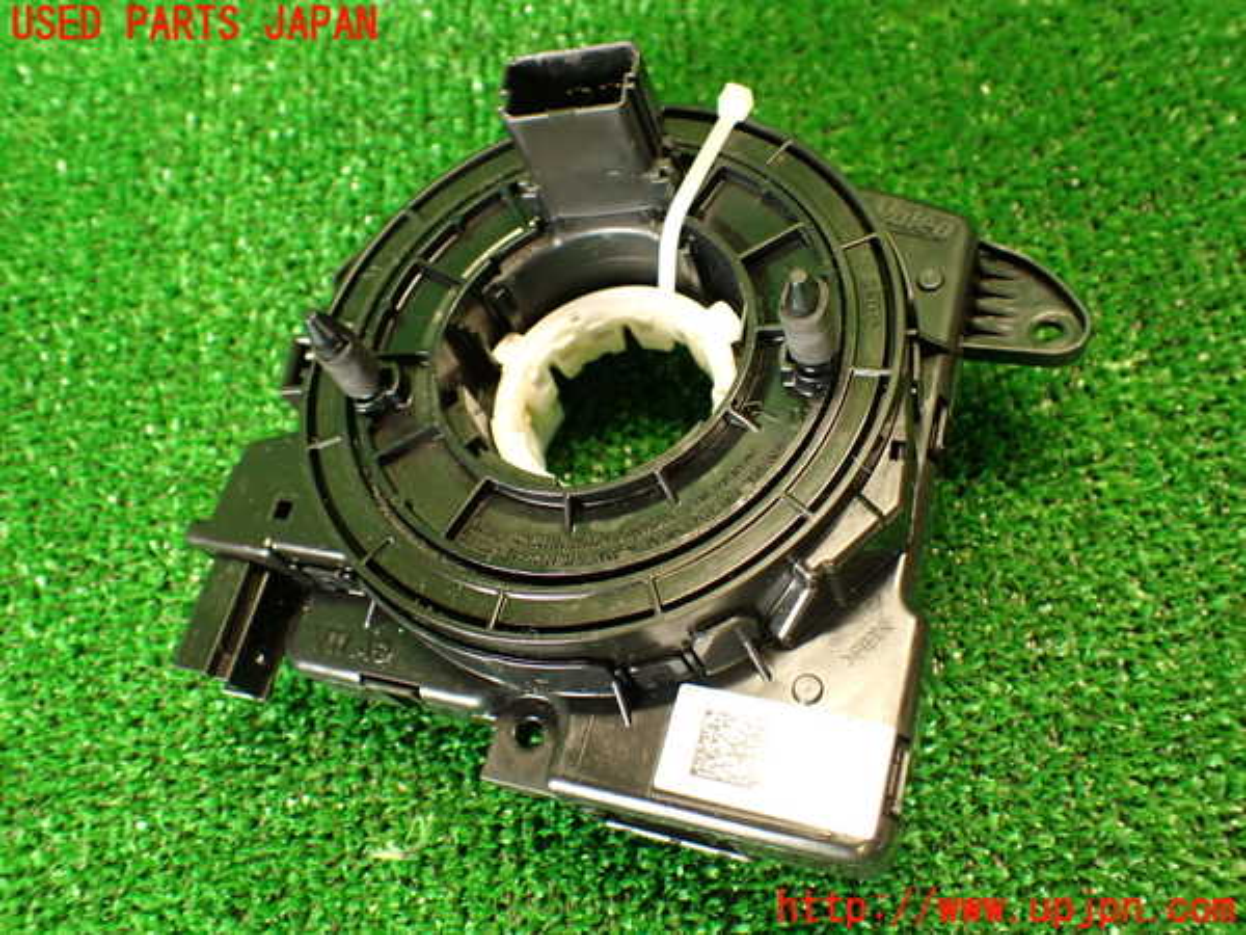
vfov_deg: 44.2
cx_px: 623
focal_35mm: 32
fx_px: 1152
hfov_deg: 56.8
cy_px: 468
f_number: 2.4
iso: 500
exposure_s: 1/30
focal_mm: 5.79
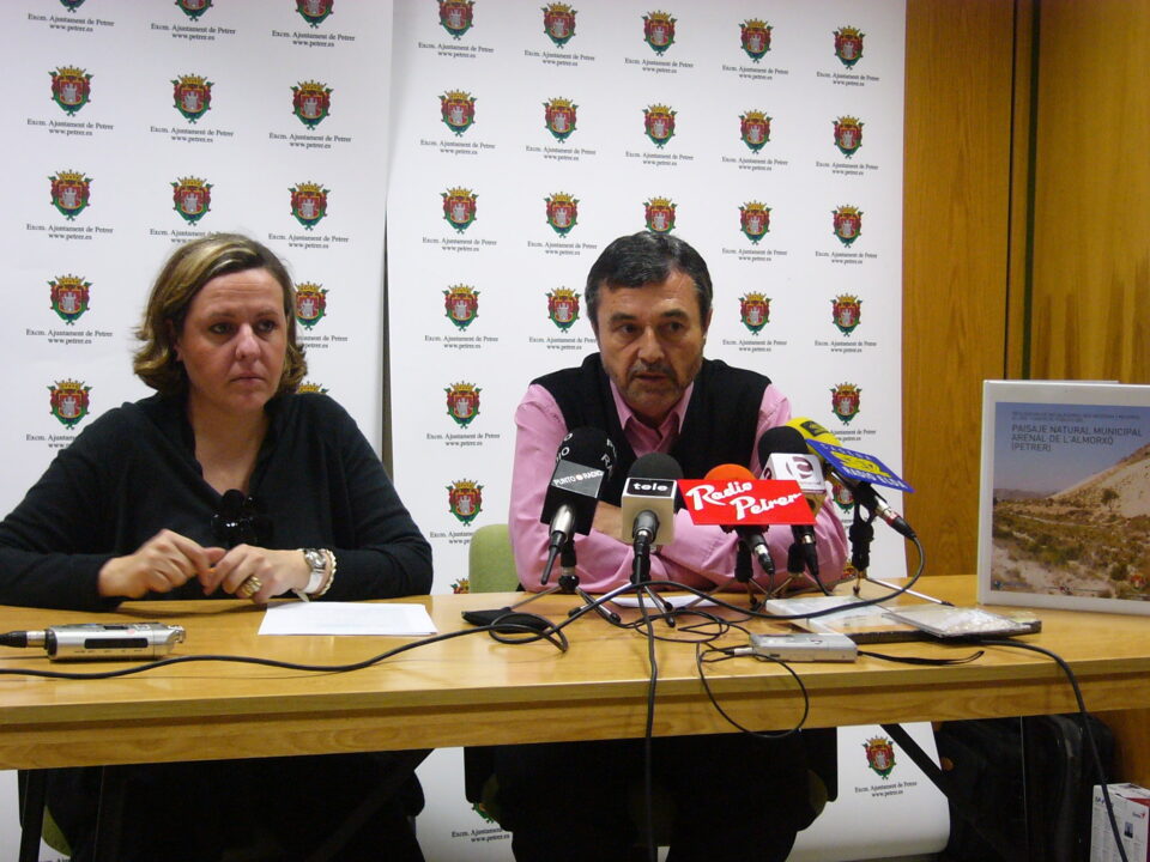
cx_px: 575
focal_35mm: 60
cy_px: 431
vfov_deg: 24.4
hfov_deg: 32.2
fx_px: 1993
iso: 200
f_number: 3.7
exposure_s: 1/13
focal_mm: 10
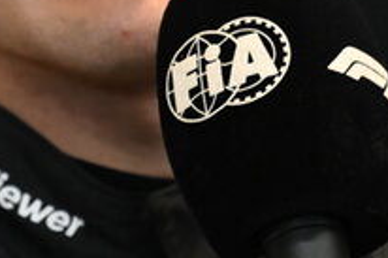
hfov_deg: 0.7
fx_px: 32070
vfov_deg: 0.5
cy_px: -169
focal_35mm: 2978
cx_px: -81
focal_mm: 400
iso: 2500
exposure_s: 1/1000
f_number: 2.8
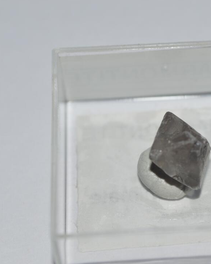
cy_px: 149
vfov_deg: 14.5
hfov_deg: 11.5
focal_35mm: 133
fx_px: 1037
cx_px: 190
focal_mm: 55
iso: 100
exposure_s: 1/60
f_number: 8
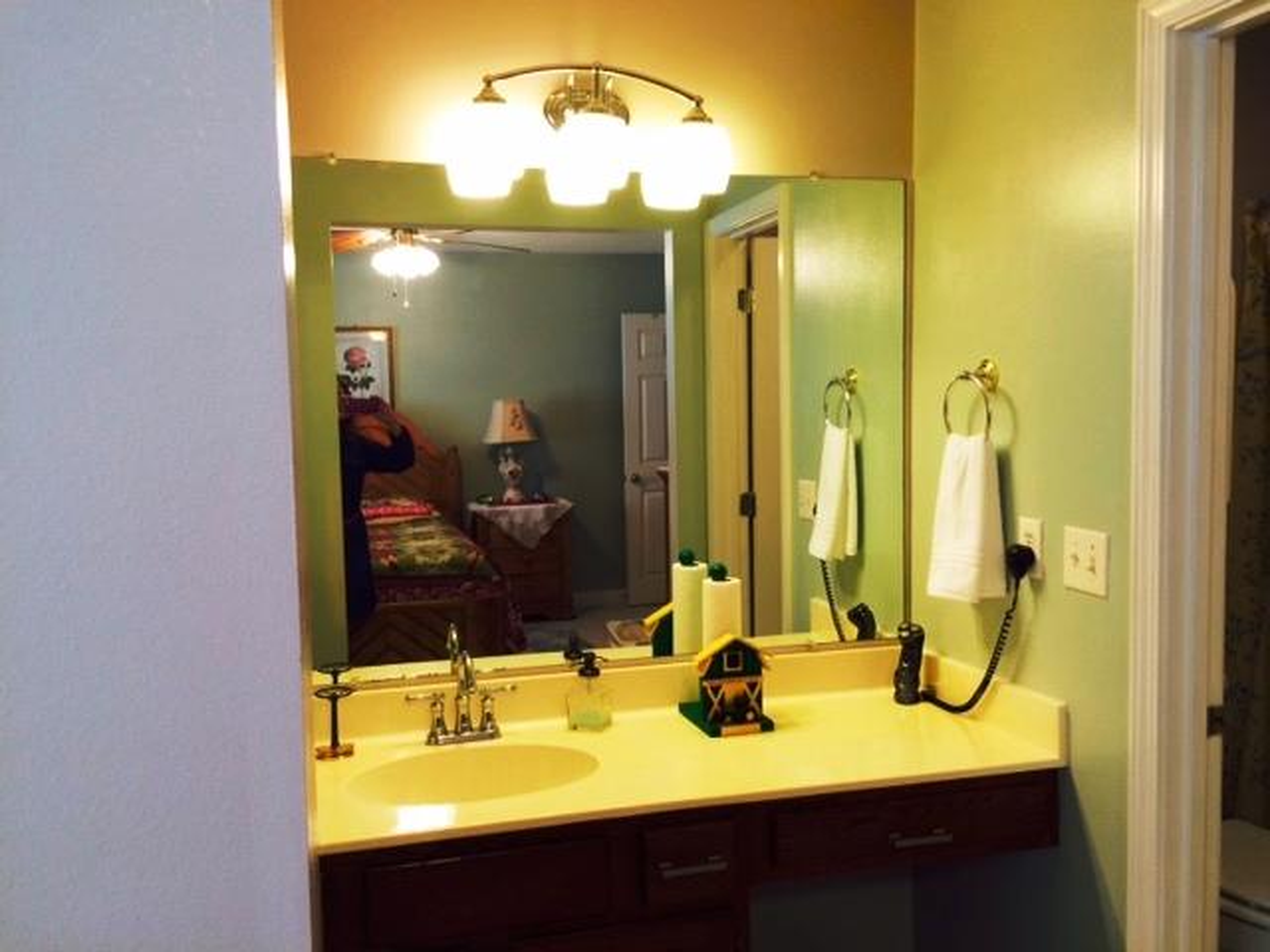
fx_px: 1064
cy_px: 476
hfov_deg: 61.7
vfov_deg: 48.2
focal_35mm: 29
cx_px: 635
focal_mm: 4.15
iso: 80
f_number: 2.2
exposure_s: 1/30
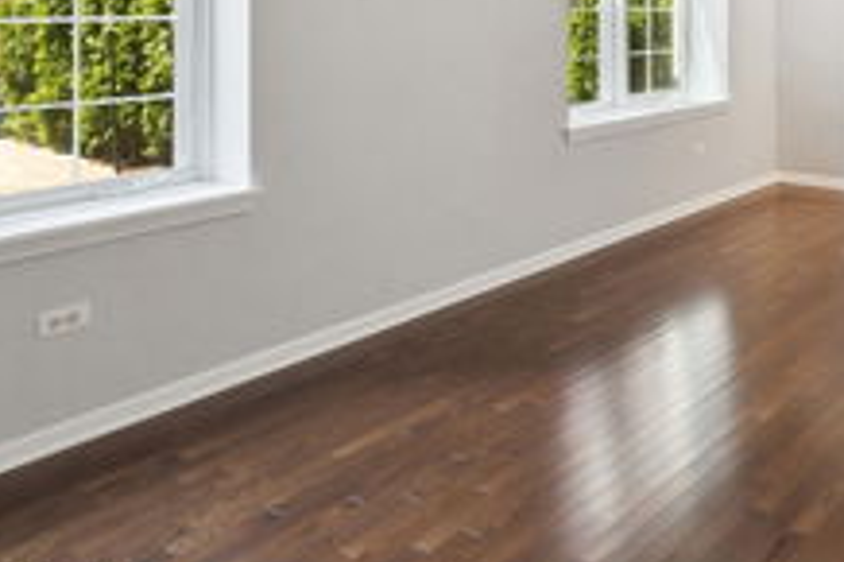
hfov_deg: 46.9
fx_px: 773
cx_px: 859
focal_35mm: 33
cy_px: 0
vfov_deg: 36.0
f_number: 10
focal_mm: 10
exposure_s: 1/13
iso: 200
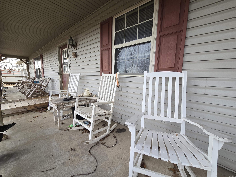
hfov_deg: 106.2
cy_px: 88
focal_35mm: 13
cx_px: 118
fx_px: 89
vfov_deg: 89.9
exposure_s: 1/120
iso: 64
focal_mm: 2.2
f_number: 2.2
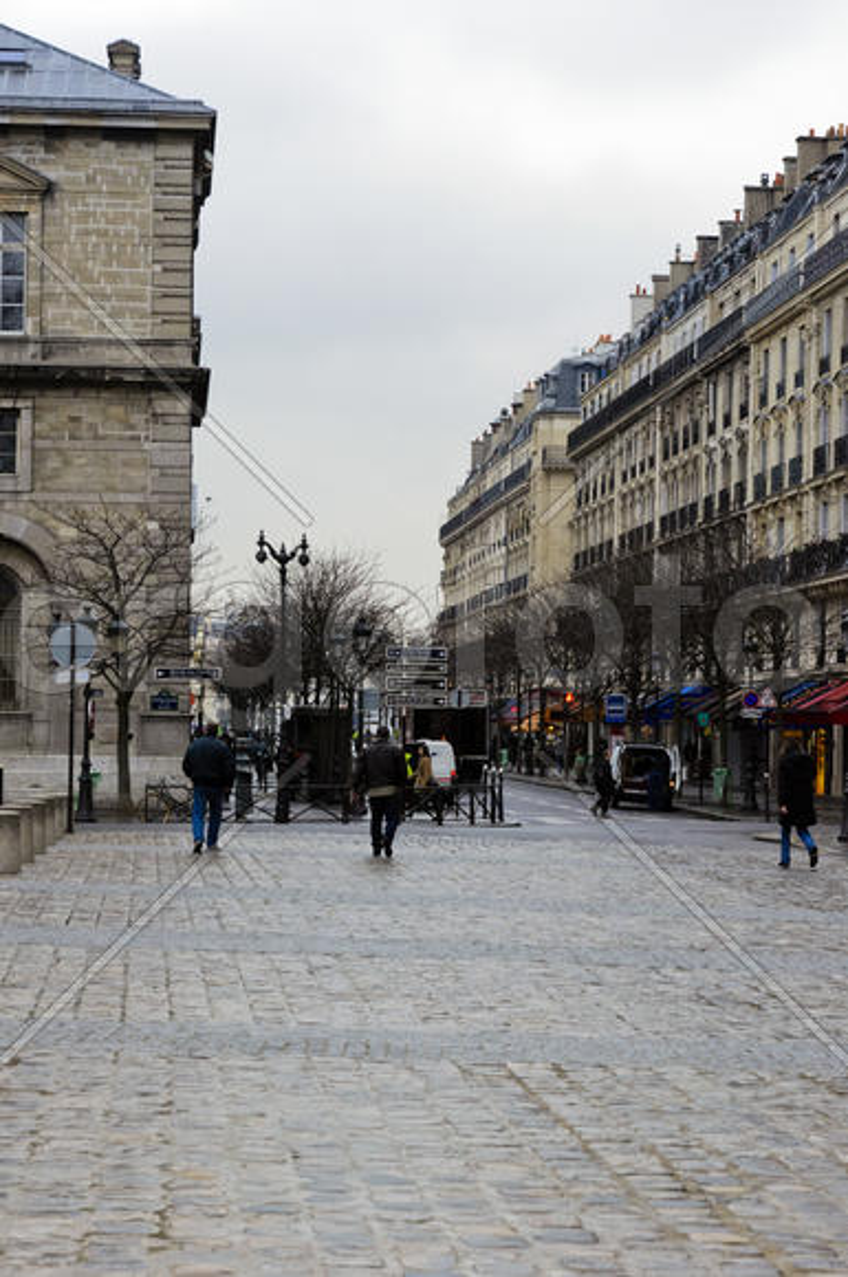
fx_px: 2977
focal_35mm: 84
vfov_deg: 24.2
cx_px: 424
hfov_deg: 16.2
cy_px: 638
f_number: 6.7
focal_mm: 56
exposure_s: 1/350
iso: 1250
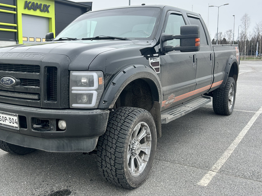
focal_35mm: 39
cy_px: 90
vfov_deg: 36.8
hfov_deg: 47.4
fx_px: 295
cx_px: 96
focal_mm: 5.7
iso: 125
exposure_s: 1/98
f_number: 1.5
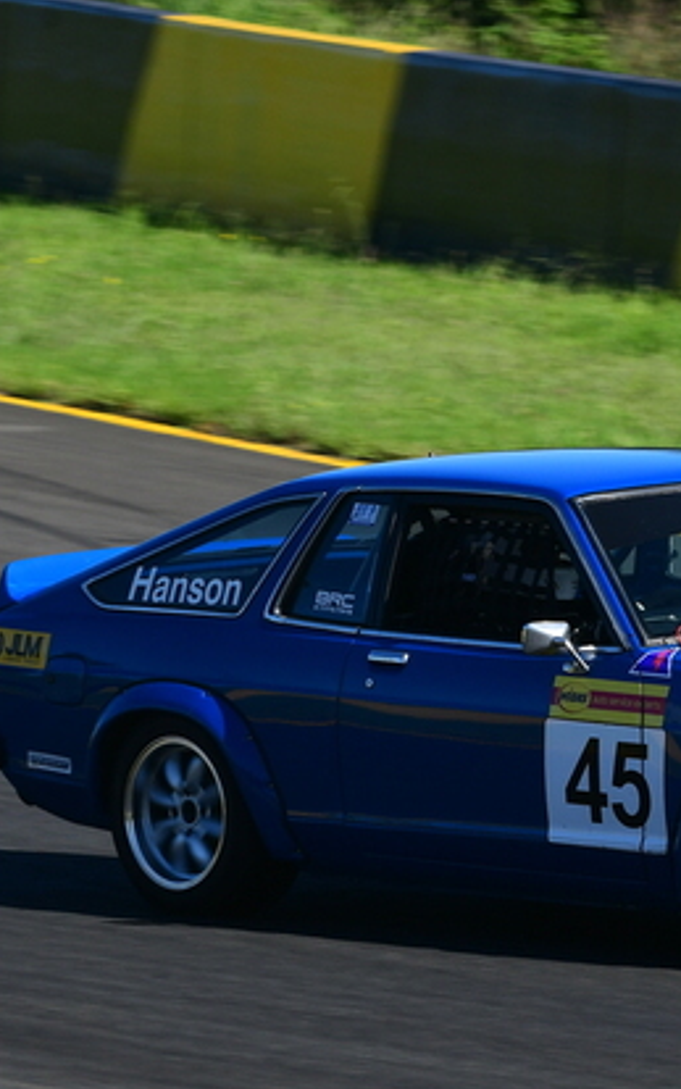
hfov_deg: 2.2
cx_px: 613
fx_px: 17508
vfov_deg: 3.6
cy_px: 585
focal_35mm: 590
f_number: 11
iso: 250
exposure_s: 1/320
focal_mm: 200
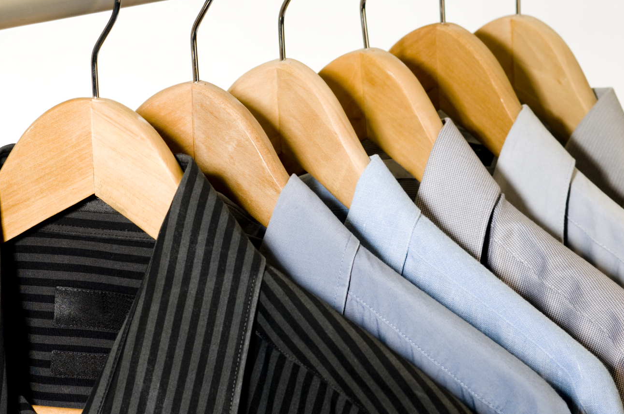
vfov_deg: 8.2
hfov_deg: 12.3
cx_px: 314
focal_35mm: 168
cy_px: 157
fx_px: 2902
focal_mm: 85
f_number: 8
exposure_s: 1/100
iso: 200
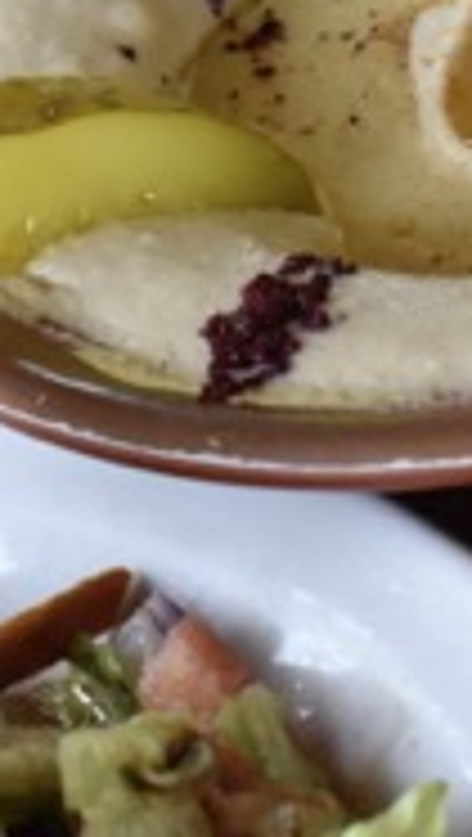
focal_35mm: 297
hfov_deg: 4.1
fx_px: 6586
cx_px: 485
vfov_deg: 7.3
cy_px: 520
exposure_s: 1/100
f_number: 8
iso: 1250
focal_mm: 55
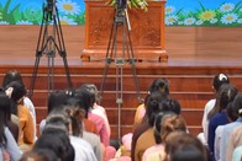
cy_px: -31
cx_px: 126
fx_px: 1917
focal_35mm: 285
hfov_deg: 7.2
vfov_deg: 4.8
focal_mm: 86
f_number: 3.5
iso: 800
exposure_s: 1/100
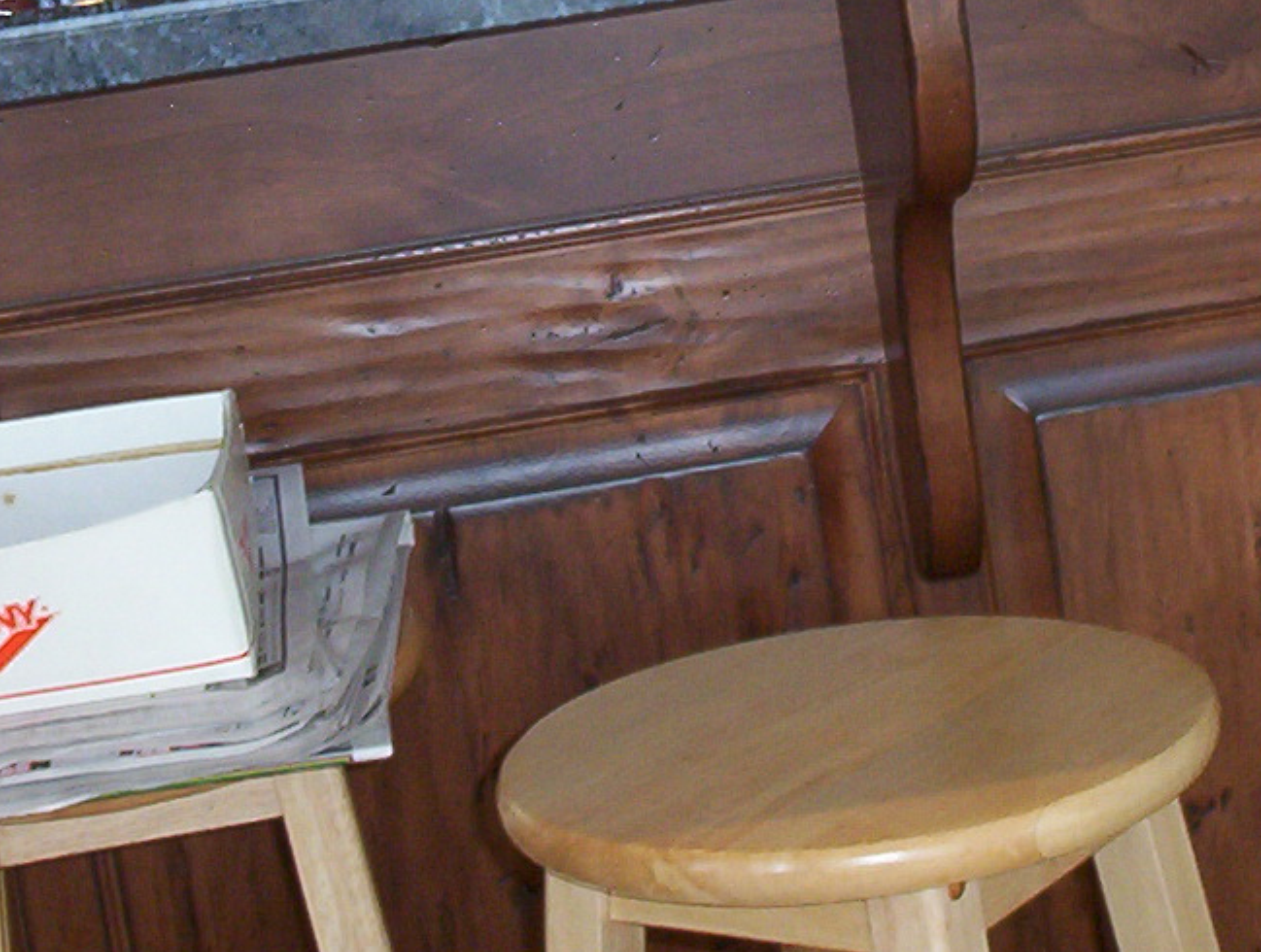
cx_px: 727
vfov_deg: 14.9
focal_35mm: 98
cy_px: 45
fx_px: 3579
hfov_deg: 20.0
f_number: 4.5
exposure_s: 1/30
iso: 140
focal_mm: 6
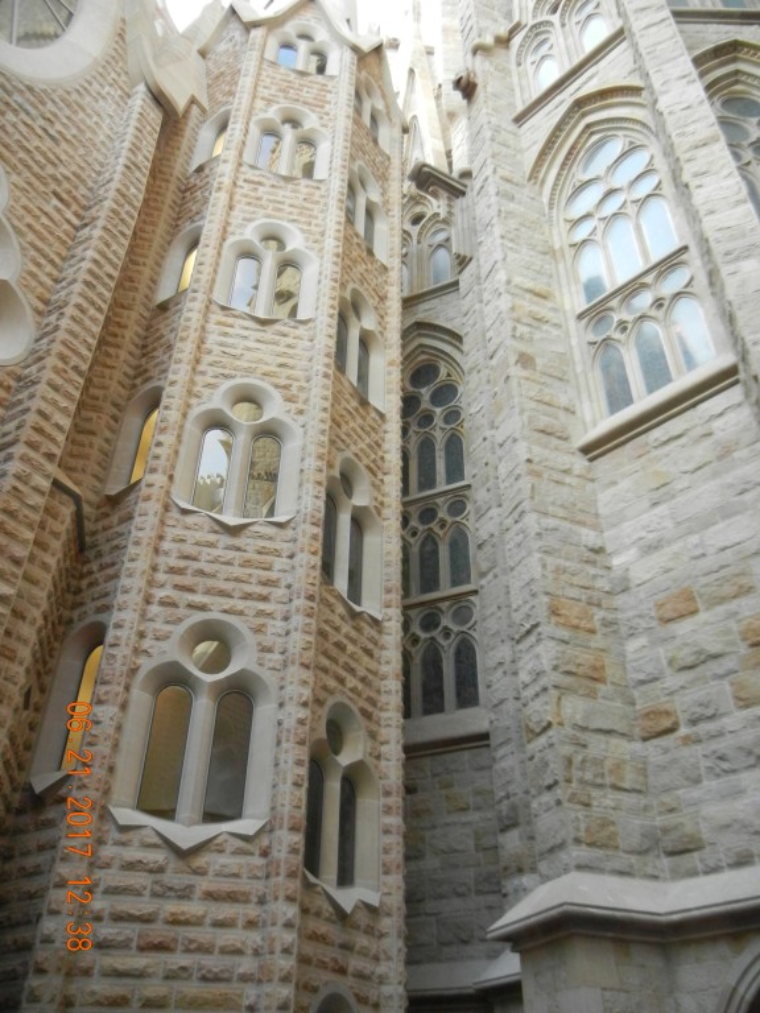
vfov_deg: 60.0
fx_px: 878
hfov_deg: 46.8
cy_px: 506
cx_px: 380
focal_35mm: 30
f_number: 3.5
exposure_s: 1/210
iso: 640
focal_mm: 5.4
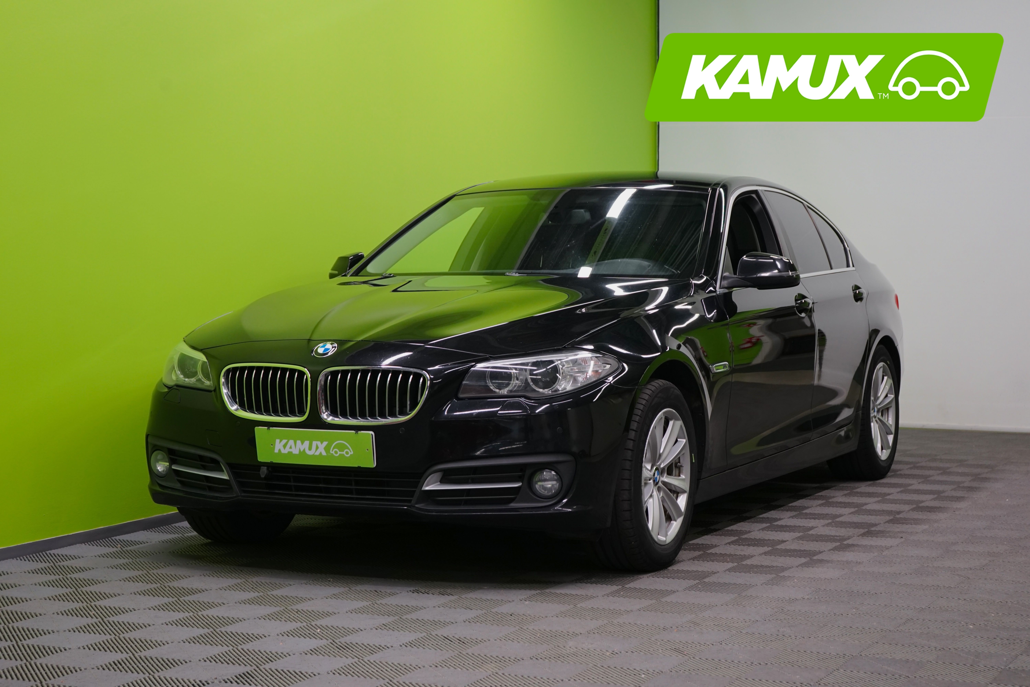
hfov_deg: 30.1
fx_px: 1917
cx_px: 515
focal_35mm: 67
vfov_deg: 20.3
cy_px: 344
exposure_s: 1/50
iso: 800
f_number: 6.3
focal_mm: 67
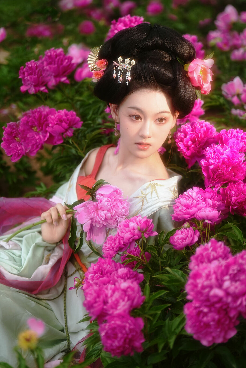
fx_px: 963
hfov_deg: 14.6
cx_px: 123
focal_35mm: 94
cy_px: 184
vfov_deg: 21.7
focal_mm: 94
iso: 200
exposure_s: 1/320
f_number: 2.8
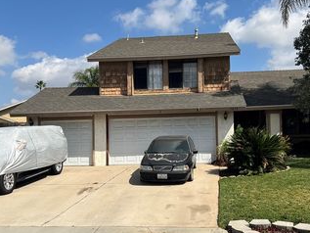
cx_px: 163
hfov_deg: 45.7
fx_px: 367
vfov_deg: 35.1
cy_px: 130
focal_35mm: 41
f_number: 1.5
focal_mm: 5.7
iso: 50
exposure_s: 1/6993
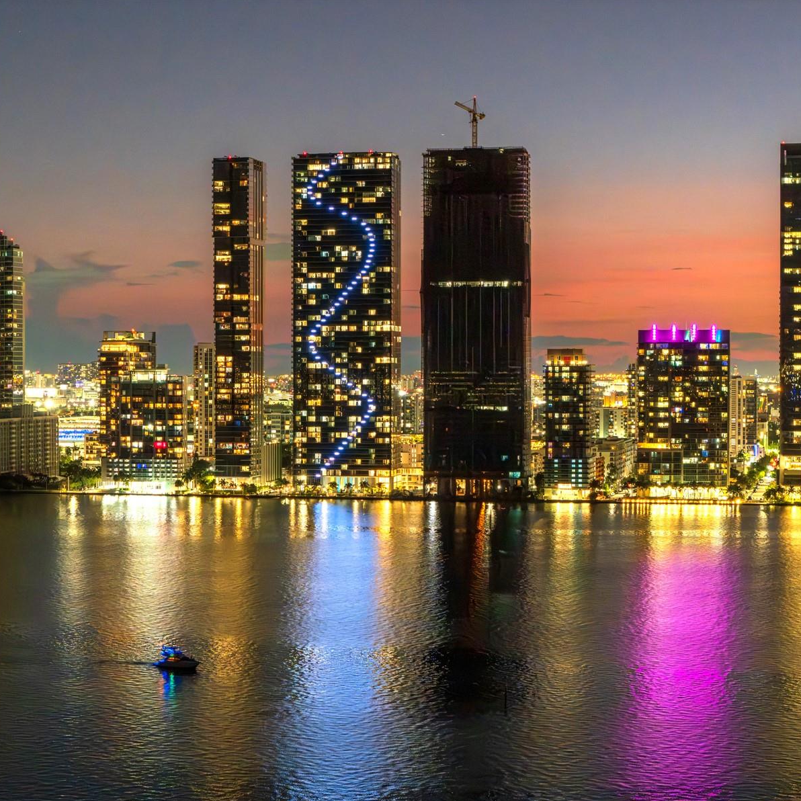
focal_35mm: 83
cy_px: 401
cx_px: 313
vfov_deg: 20.9
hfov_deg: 20.9
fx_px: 2173
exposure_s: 1/10
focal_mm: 19.35
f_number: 2.8
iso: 1580
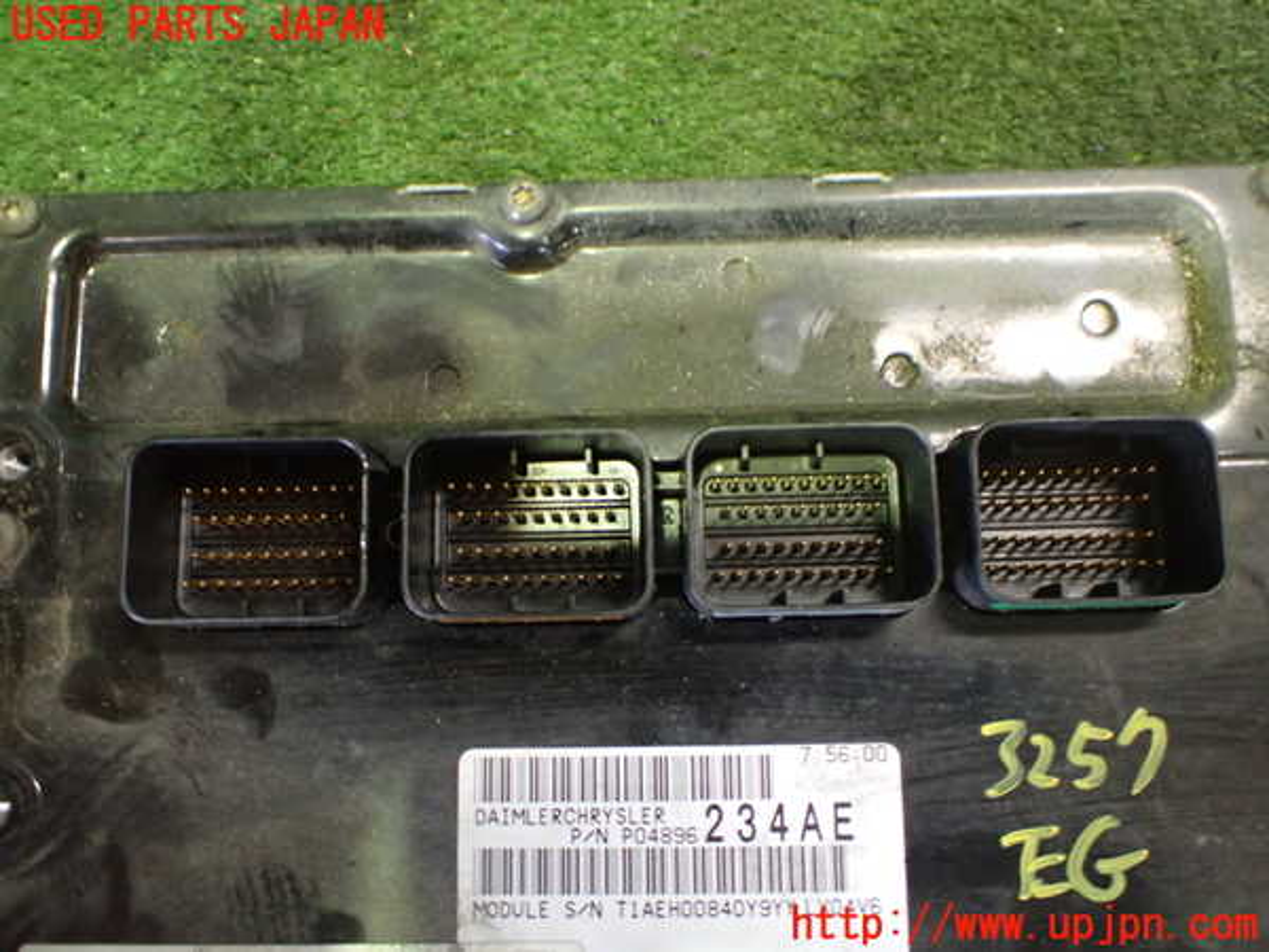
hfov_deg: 60.0
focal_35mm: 30
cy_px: 476
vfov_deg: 46.8
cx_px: 634
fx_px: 1100
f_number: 2.3
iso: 1000
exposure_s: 1/30
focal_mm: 5.4
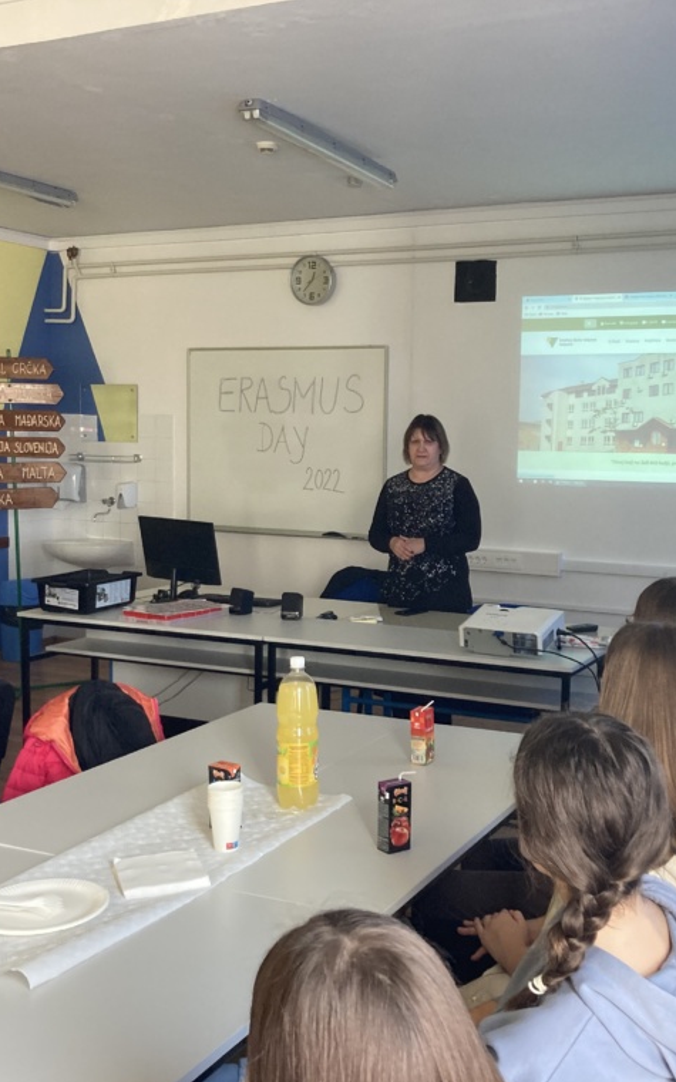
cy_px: 545
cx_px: 394
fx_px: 1179
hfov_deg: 31.9
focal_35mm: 40
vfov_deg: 49.3
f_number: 1.8
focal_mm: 3.99
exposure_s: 1/60
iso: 160
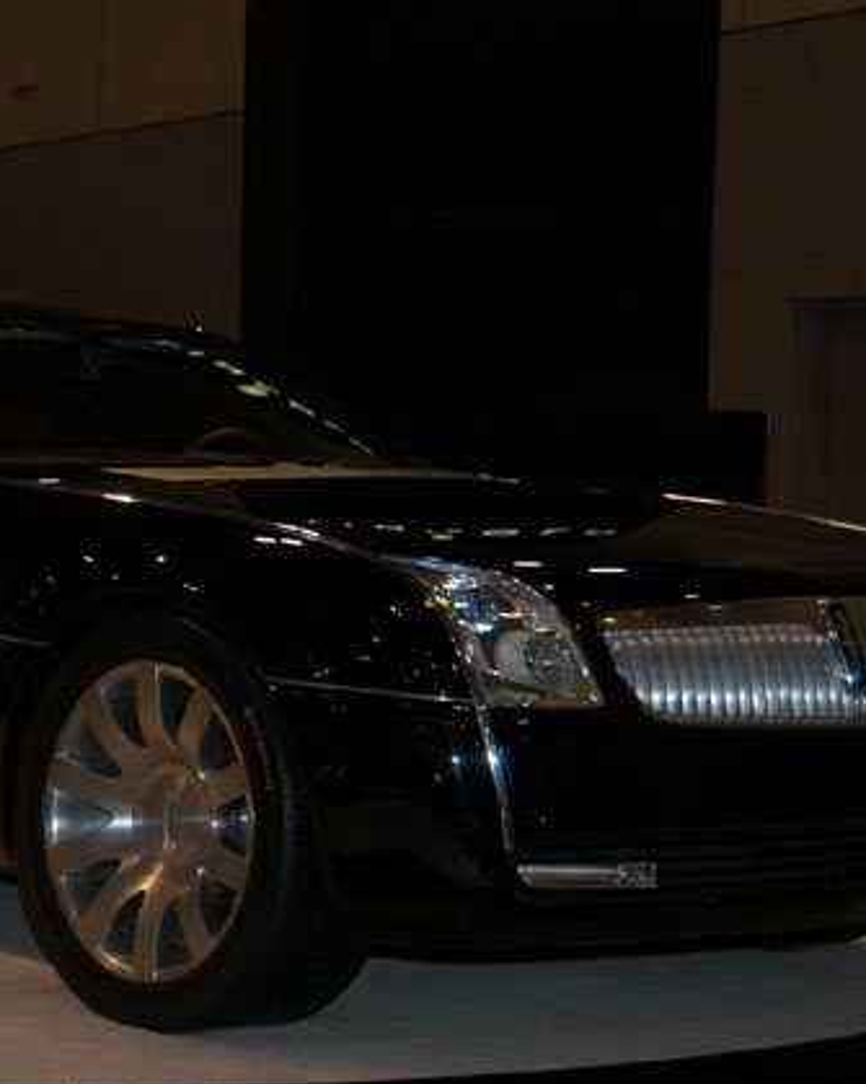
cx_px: 45
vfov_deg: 21.0
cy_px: 561
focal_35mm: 91
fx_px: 2917
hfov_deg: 16.6
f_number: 5
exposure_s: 1/60
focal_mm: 40
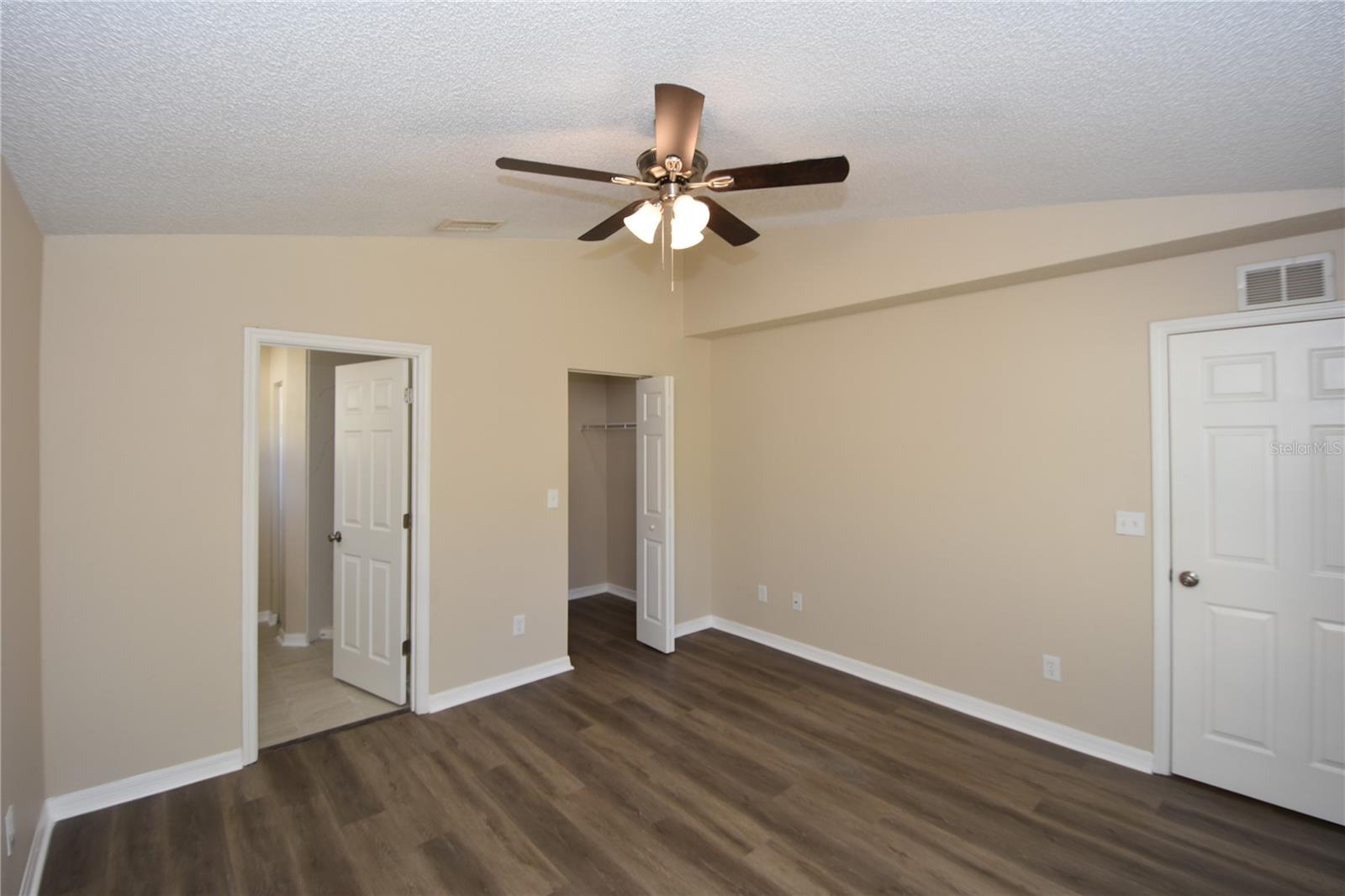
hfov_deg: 100.4
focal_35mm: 15
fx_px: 560
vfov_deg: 77.3
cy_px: 448
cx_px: 672
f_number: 4
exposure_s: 1/60
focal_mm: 10
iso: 200
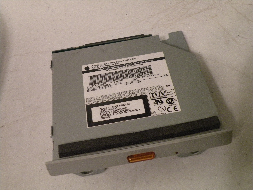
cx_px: 126
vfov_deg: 26.1
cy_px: 95
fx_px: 409
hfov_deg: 34.3
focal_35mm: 56
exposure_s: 1/13.5
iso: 400
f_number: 3.5
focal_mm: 9.8
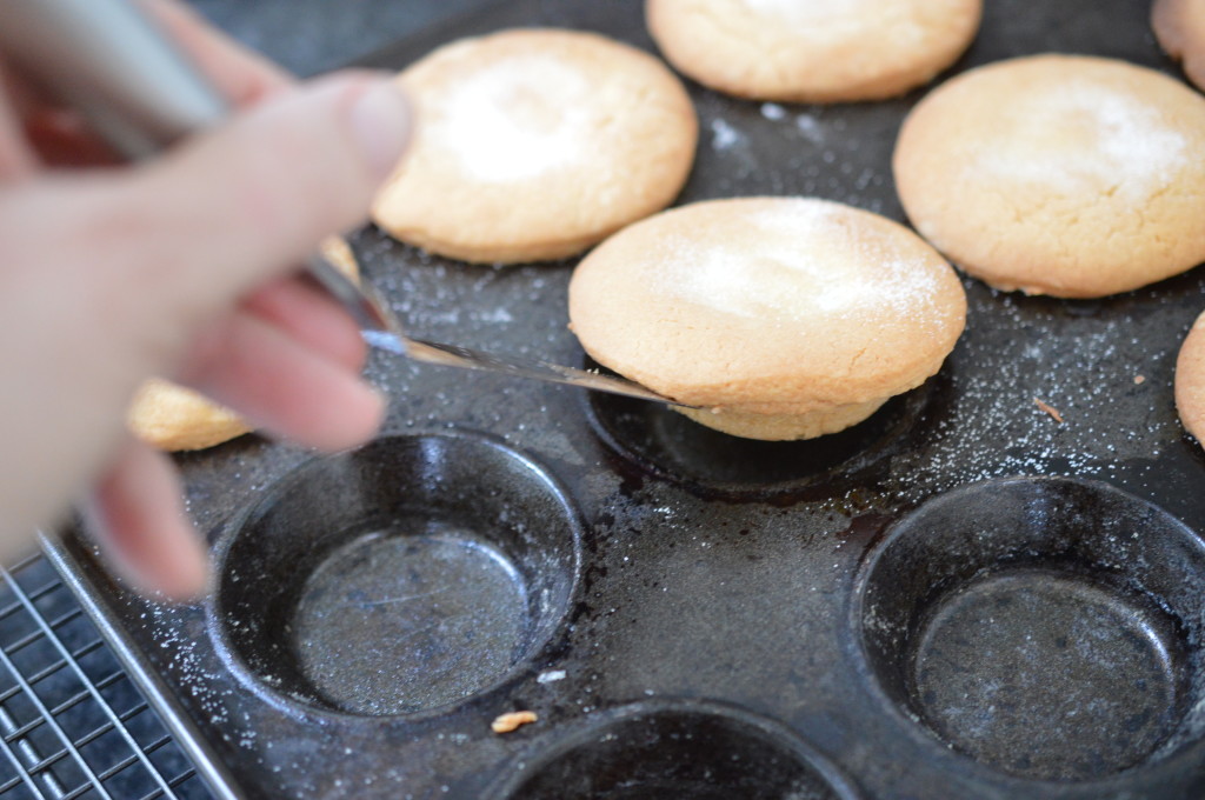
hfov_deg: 33.4
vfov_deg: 22.6
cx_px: 602
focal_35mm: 60
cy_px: 400
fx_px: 2006
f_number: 3
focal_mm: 40
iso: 1400
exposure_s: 1/60
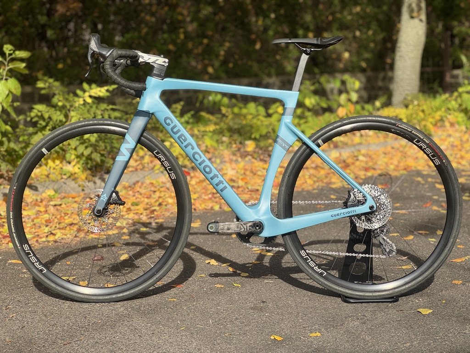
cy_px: 176
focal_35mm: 77
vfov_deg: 19.1
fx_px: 1045
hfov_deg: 25.3
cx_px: 235
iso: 25
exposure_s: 1/421
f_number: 2.8
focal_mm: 9
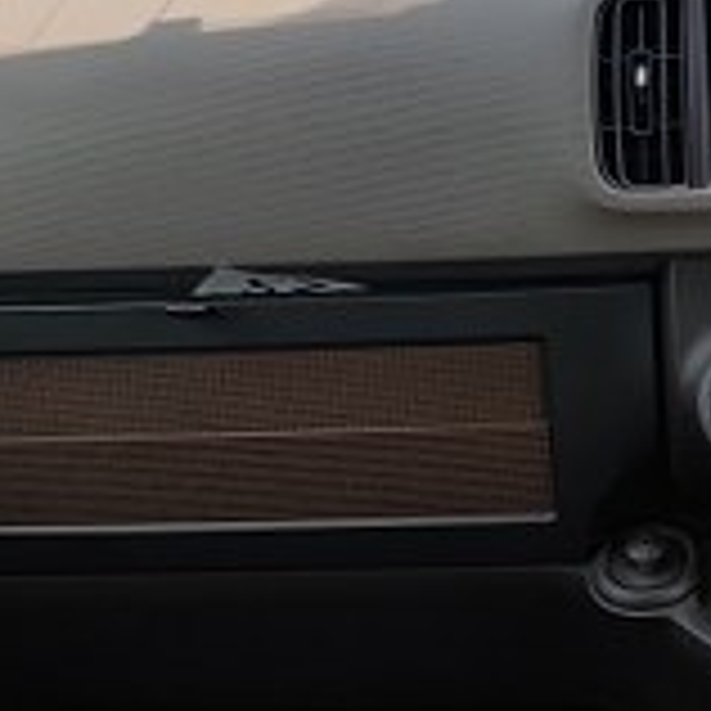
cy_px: -90
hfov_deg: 13.8
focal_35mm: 121
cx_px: 958
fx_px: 2812
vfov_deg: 14.1
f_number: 1.65
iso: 100
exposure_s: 1/303
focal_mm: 4.75
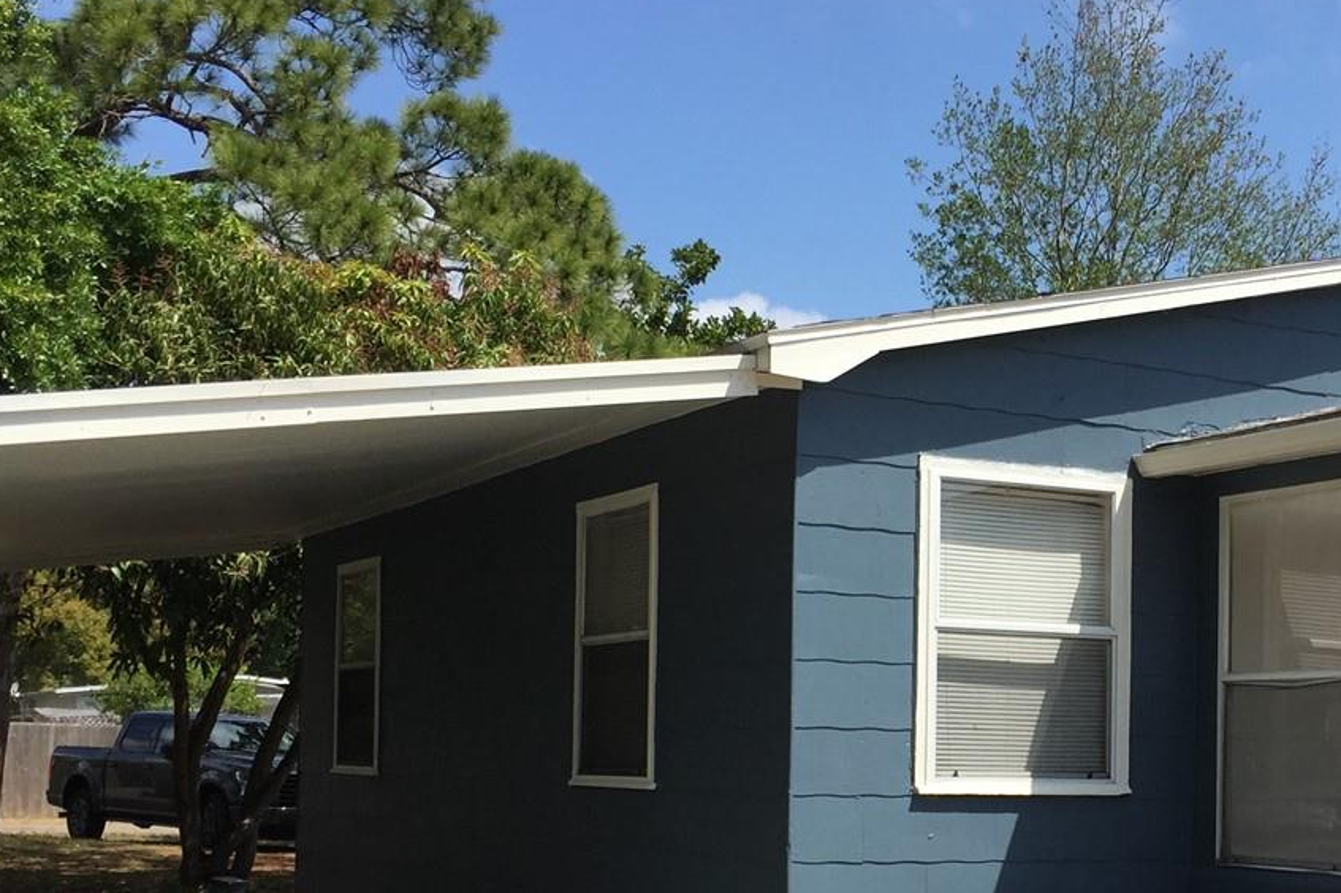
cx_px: 1016
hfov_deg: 34.3
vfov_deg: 23.4
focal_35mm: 57
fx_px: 2122
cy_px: 730
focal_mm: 4.15
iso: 32
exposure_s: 1/2083
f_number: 2.2
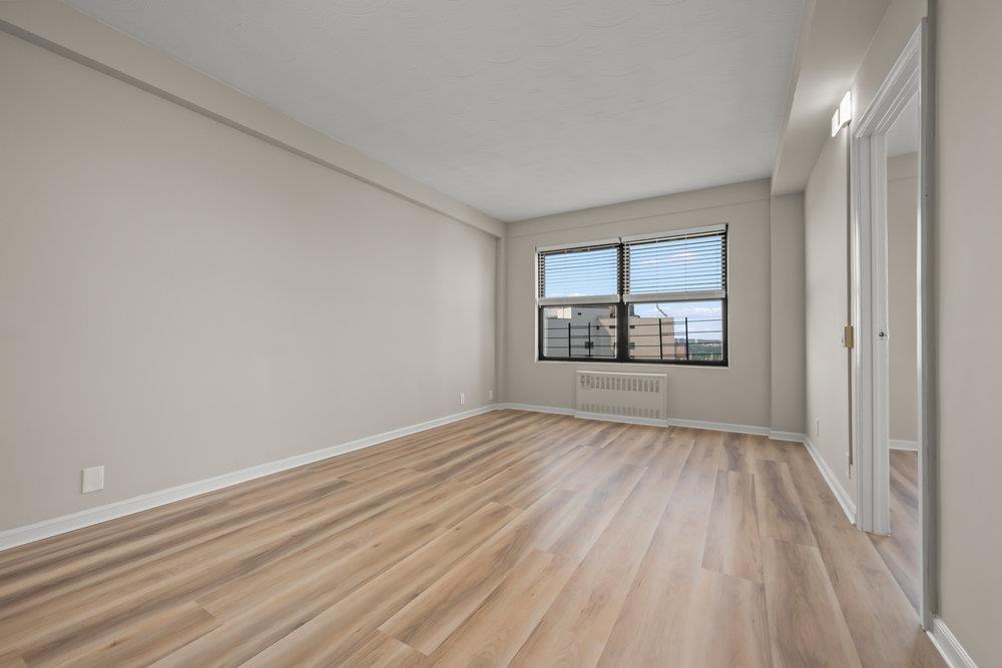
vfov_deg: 79.2
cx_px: 501
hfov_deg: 102.3
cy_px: 334
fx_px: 404
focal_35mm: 14
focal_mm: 14.5
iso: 800
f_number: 8
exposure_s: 1/25
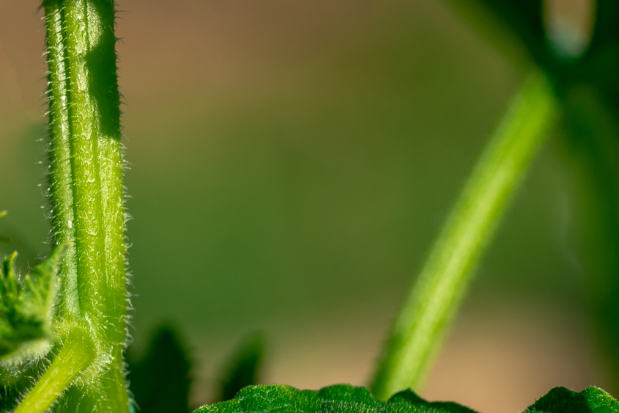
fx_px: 3661
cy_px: 223
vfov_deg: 6.4
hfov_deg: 9.6
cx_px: -69
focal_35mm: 213
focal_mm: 90
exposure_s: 1/750
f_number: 4
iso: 100
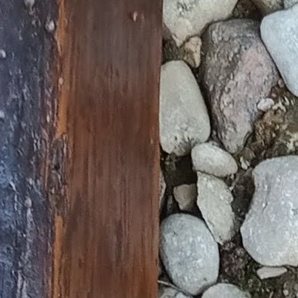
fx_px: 2396
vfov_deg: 6.7
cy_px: -438
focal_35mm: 246
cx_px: 115
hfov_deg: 7.1
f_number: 2
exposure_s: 1/50
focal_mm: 3.54
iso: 134
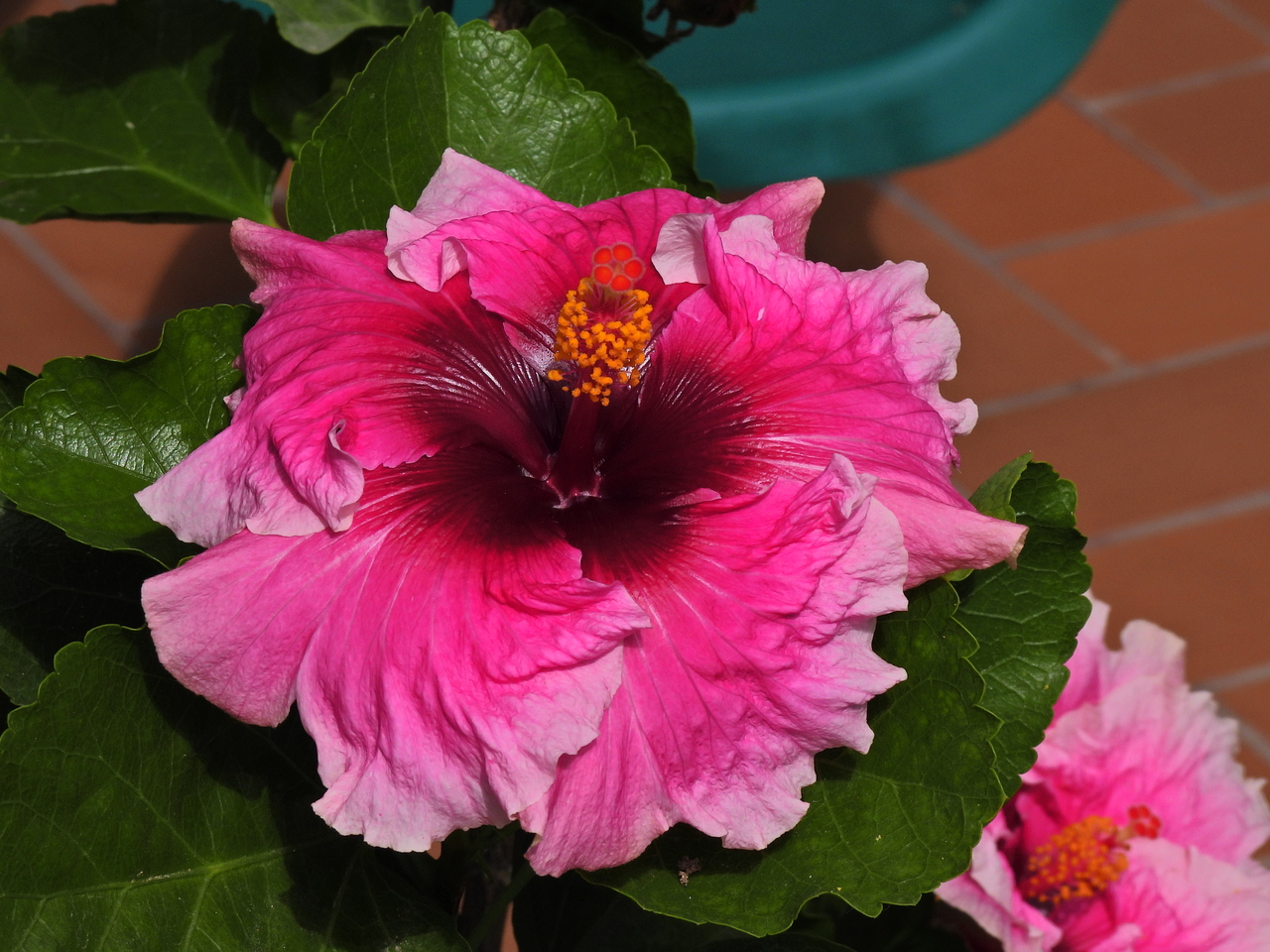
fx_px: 6237
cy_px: 476
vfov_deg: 8.7
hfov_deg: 11.6
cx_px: 635
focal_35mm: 170
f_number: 5.6
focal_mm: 30.3
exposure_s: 1/1600
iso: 100
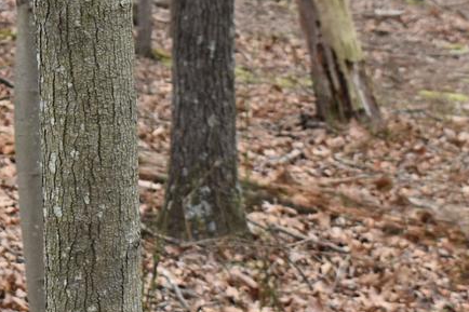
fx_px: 2857
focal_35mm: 219
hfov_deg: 9.2
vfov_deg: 6.2
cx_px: -214
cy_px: -9
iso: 400
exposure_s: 1/160
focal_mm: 31
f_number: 6.3
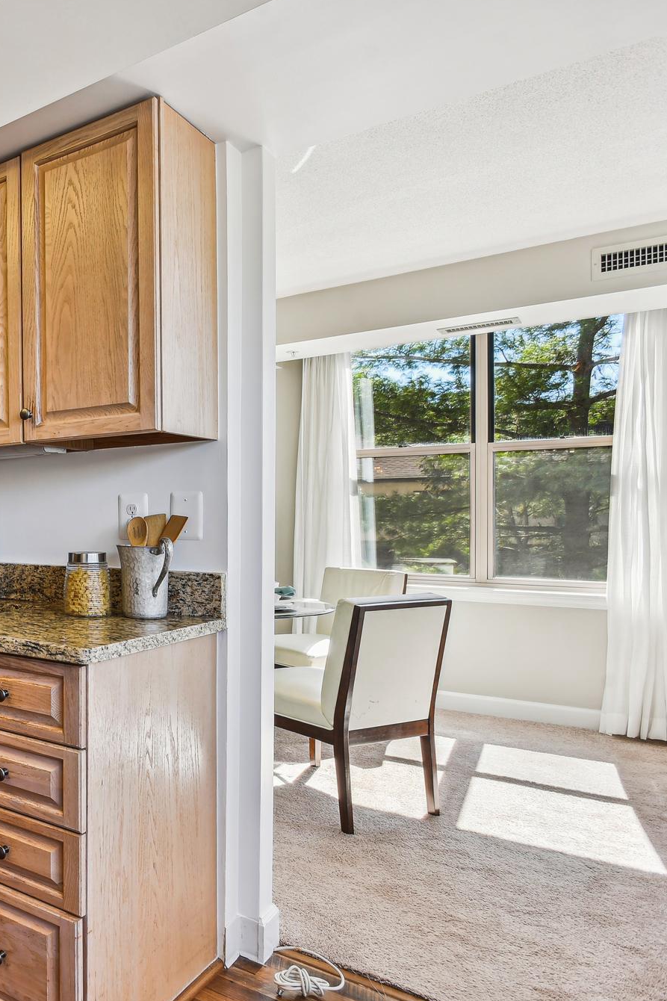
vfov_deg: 69.4
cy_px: 499
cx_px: -69
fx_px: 723
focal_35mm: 26
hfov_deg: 40.1
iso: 100
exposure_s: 1/15
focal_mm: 17
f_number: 8
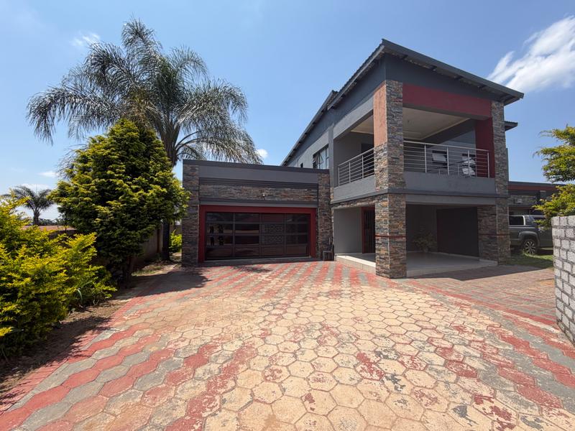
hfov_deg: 102.1
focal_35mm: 14
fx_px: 233
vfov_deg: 85.7
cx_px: 288
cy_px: 216
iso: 20
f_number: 2.2
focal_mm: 2.22
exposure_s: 1/770
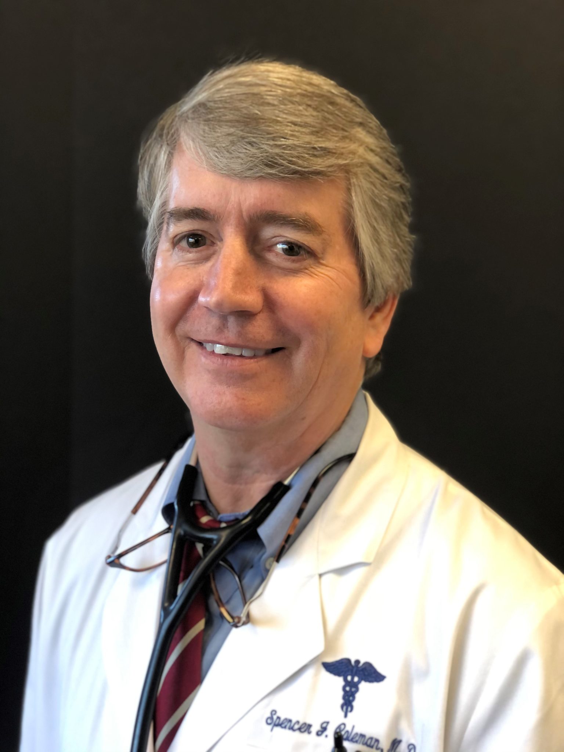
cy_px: 376
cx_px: 282
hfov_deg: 25.7
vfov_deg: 33.8
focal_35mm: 57
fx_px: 1238
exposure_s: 1/30
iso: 64
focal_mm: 6.6
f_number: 2.8
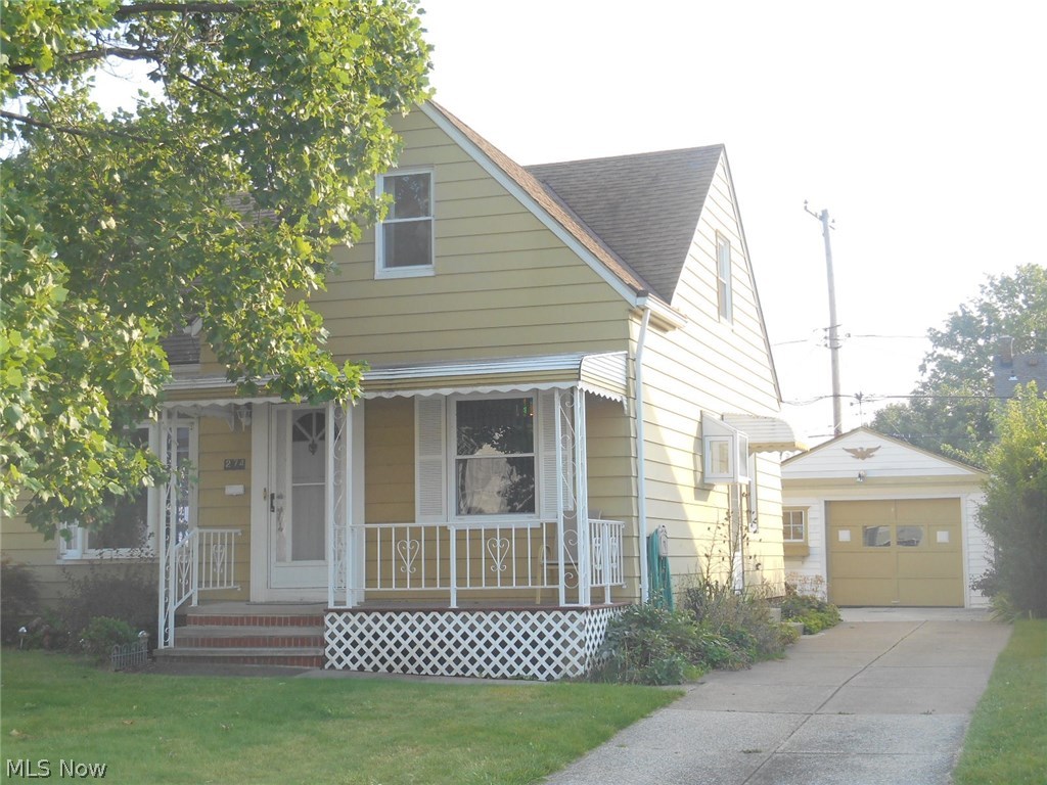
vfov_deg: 27.5
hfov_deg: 36.2
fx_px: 1603
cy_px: 392
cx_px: 524
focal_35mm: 53
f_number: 4.2
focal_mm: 9.5
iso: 80
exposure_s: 1/125
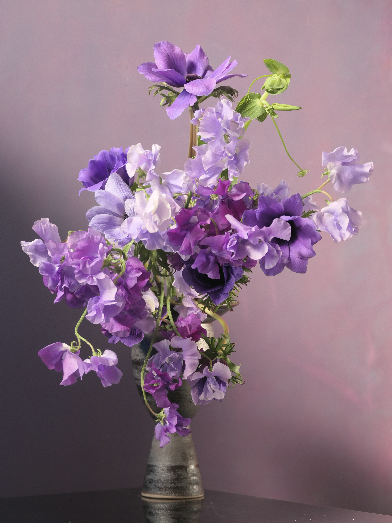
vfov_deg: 11.4
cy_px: 262
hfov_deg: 8.6
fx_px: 2612
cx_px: 196
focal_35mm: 173
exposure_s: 1/100
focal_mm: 58.01
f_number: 3.9
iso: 500
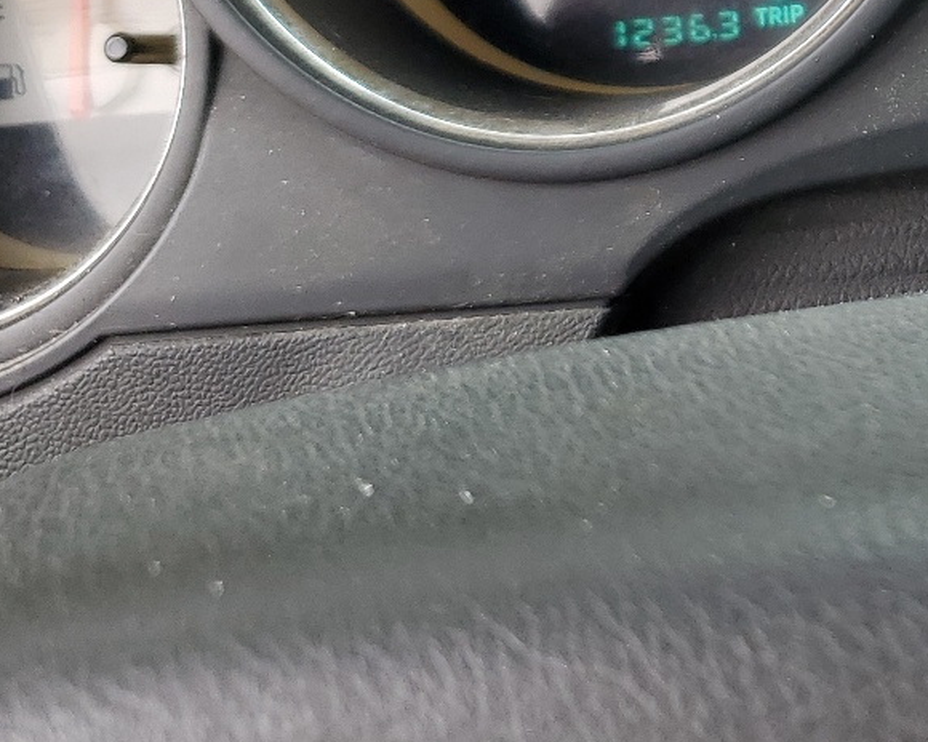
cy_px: -134
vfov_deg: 20.5
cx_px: 1117
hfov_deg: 24.5
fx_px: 1923
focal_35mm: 70
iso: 50
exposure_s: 1/152
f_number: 1.5
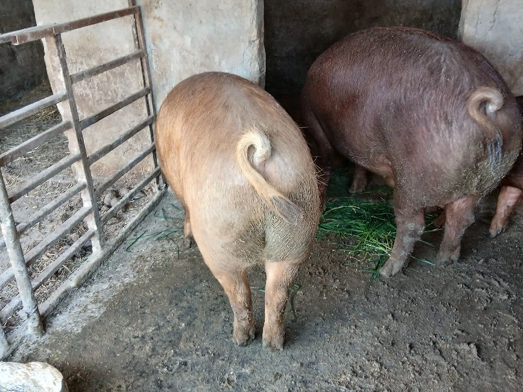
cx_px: 280
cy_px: 177
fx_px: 453
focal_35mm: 30
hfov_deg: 59.9
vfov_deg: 46.7
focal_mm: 3.98
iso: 160
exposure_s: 1/50.3
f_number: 1.8
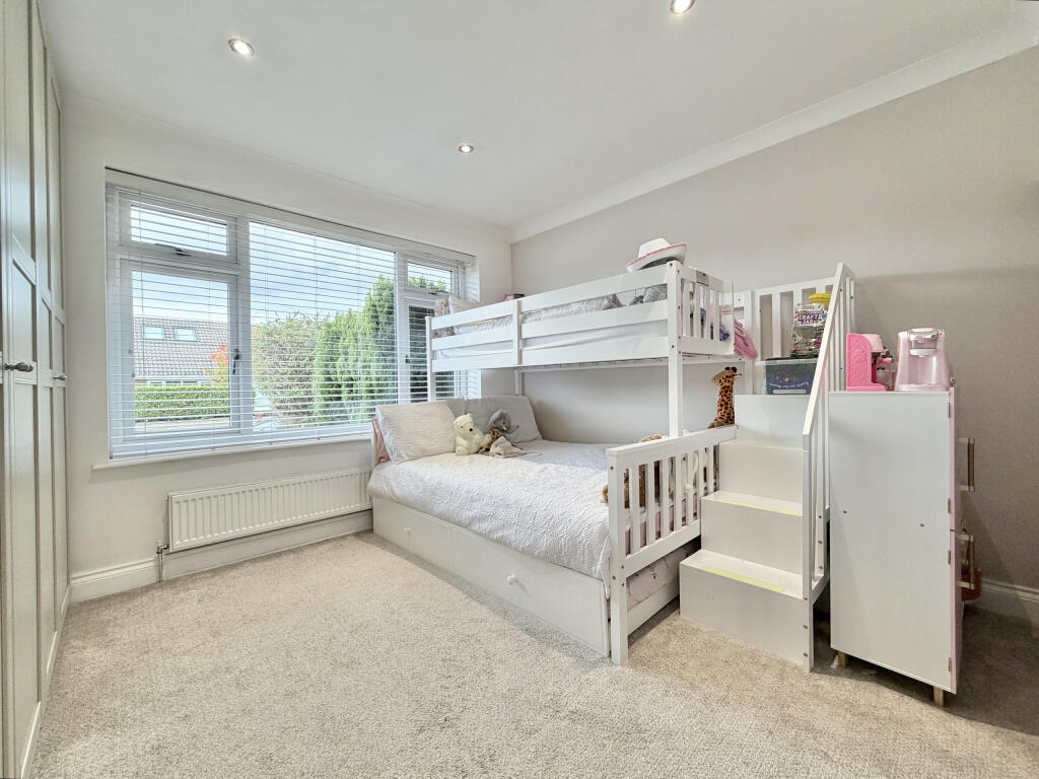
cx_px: 520
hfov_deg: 102.1
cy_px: 390
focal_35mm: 14
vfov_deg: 85.7
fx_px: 420
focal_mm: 2.22
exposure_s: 1/100
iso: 125
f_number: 2.2
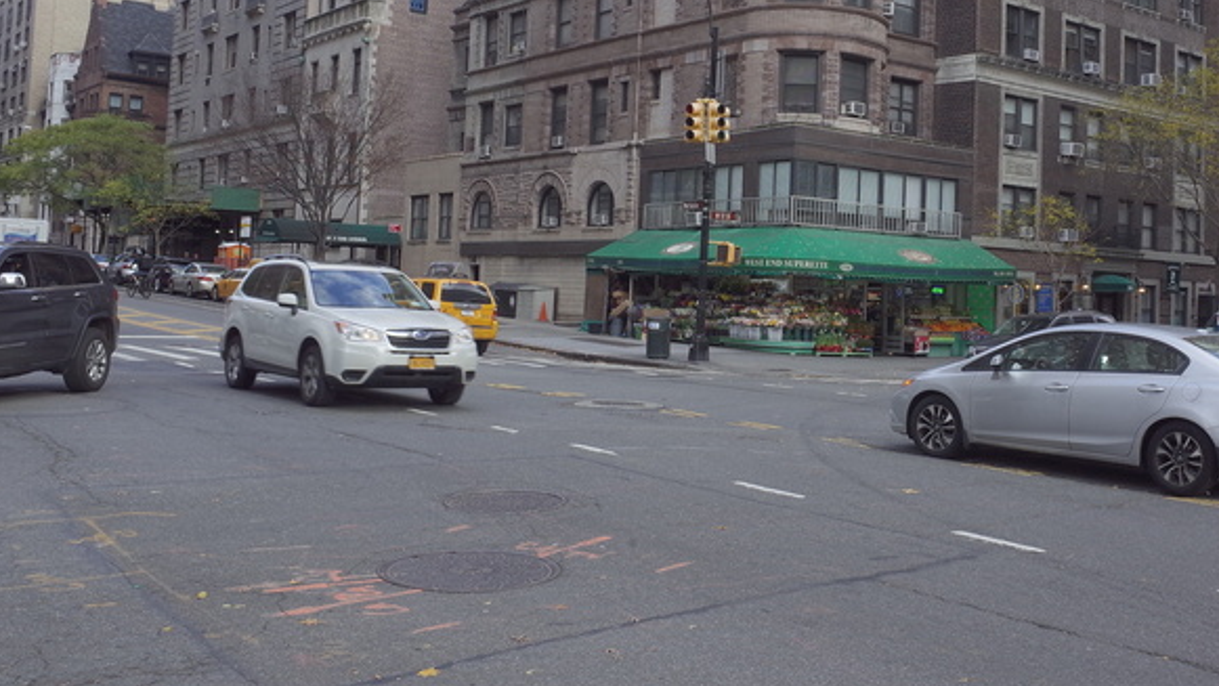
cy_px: 213
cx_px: 807
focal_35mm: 41
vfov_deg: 28.8
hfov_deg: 48.6
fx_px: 1325
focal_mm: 18.3
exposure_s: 1/125
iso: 320
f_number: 8
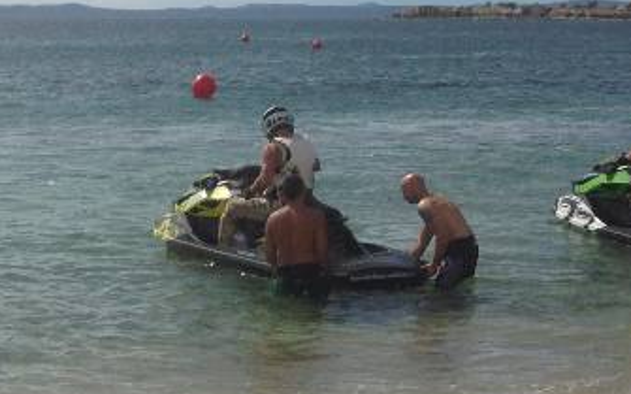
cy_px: 354
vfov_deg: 12.1
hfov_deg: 18.6
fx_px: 1839
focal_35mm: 107
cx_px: -94
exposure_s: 1/3623
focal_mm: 4.12
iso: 50
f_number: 2.4
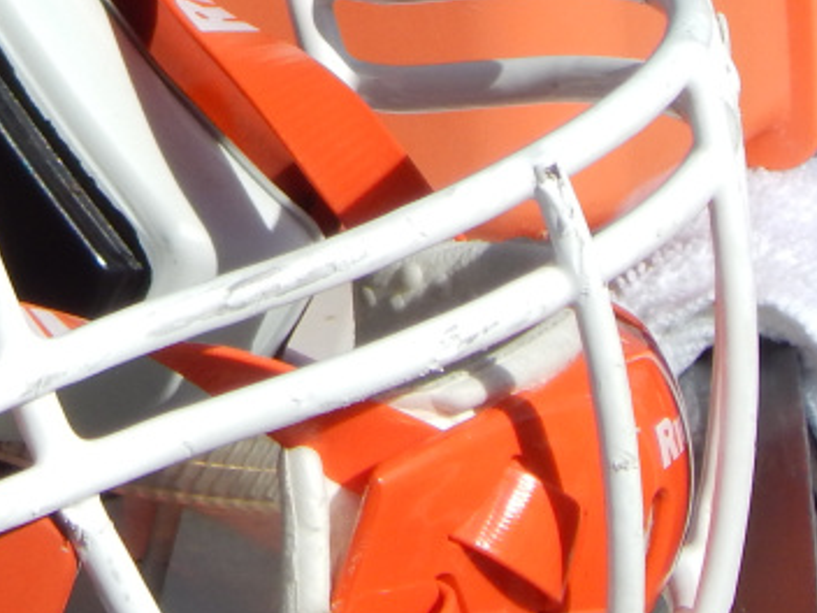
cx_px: -295
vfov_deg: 0.8
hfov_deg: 1.0
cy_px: -347
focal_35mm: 1904
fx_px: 44938
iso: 125
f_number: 5.8
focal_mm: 97.9
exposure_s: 1/800
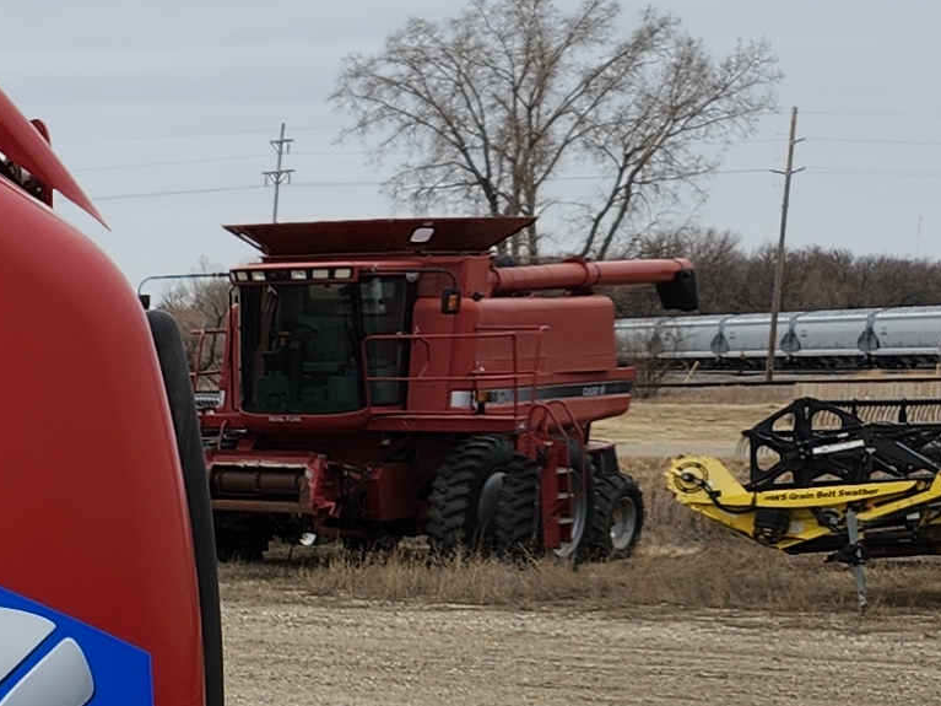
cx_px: -1066
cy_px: 916
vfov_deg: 12.0
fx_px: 3262
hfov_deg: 13.5
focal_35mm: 120
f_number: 1.8
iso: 20
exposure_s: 1/531
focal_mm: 5.4
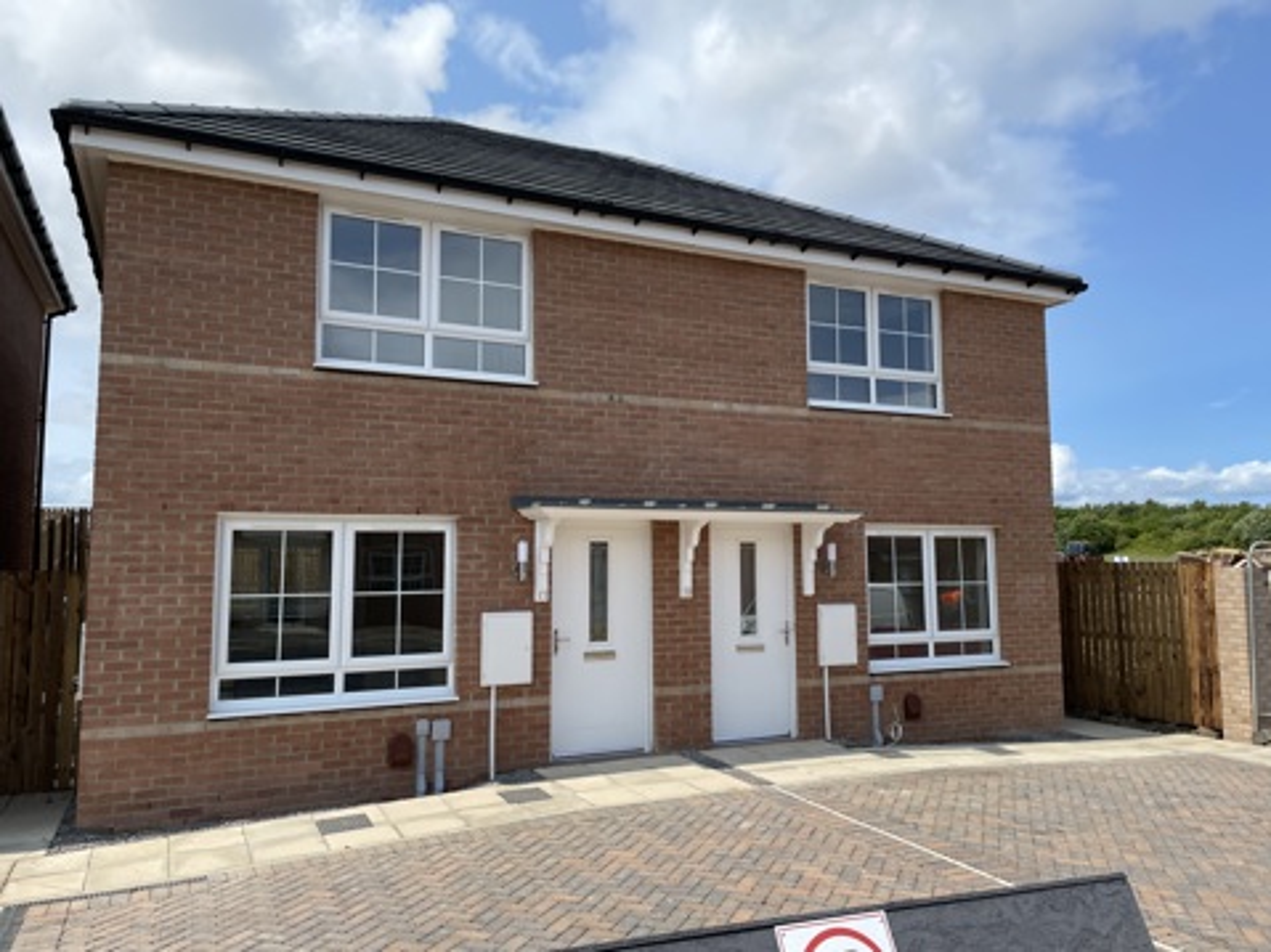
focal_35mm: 26
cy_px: 476
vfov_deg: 53.0
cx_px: 636
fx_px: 954
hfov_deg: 67.3
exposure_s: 1/4000
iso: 32
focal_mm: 4.2
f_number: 1.6
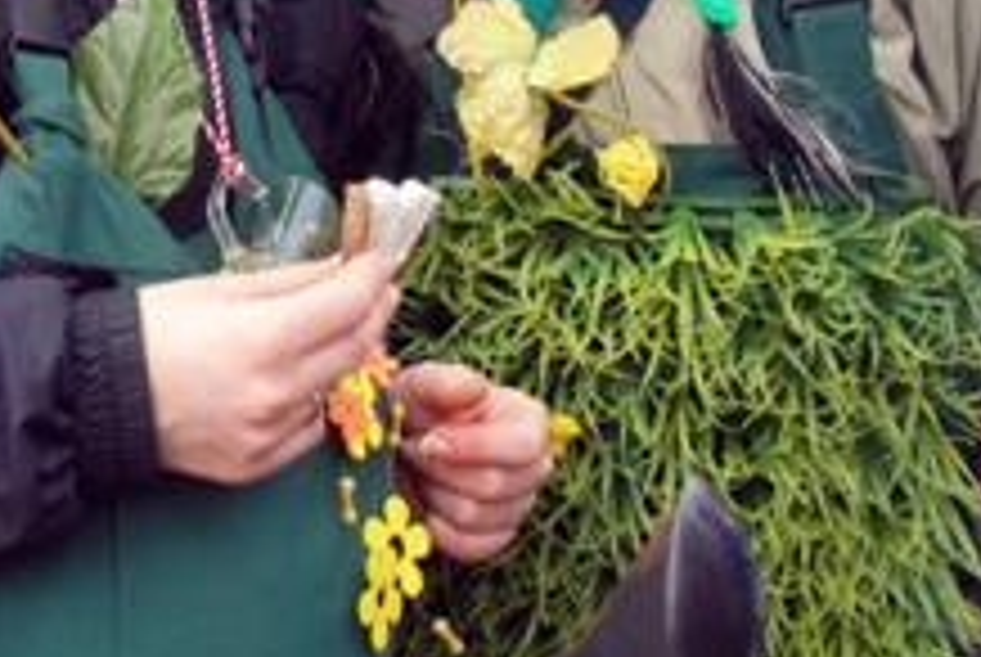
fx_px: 2647
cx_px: 63
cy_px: -153
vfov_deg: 13.7
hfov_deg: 20.5
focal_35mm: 97
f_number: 6.3
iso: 400
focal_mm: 22
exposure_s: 1/160
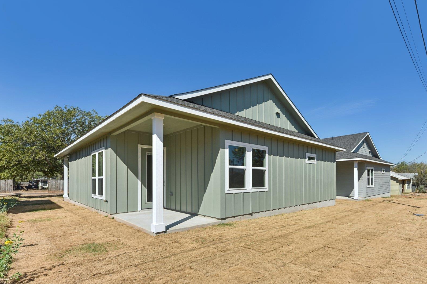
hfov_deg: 88.9
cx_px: 255
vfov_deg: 66.4
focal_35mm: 18
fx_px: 213
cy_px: 178
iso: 100
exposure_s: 1/400
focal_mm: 14
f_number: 8
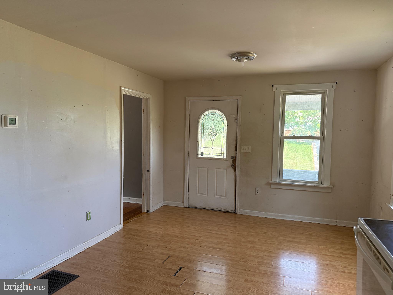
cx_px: 196
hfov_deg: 71.6
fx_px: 272
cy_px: 148
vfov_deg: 56.8
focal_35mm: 24
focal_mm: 6.76
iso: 200
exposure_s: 1/145
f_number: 1.78
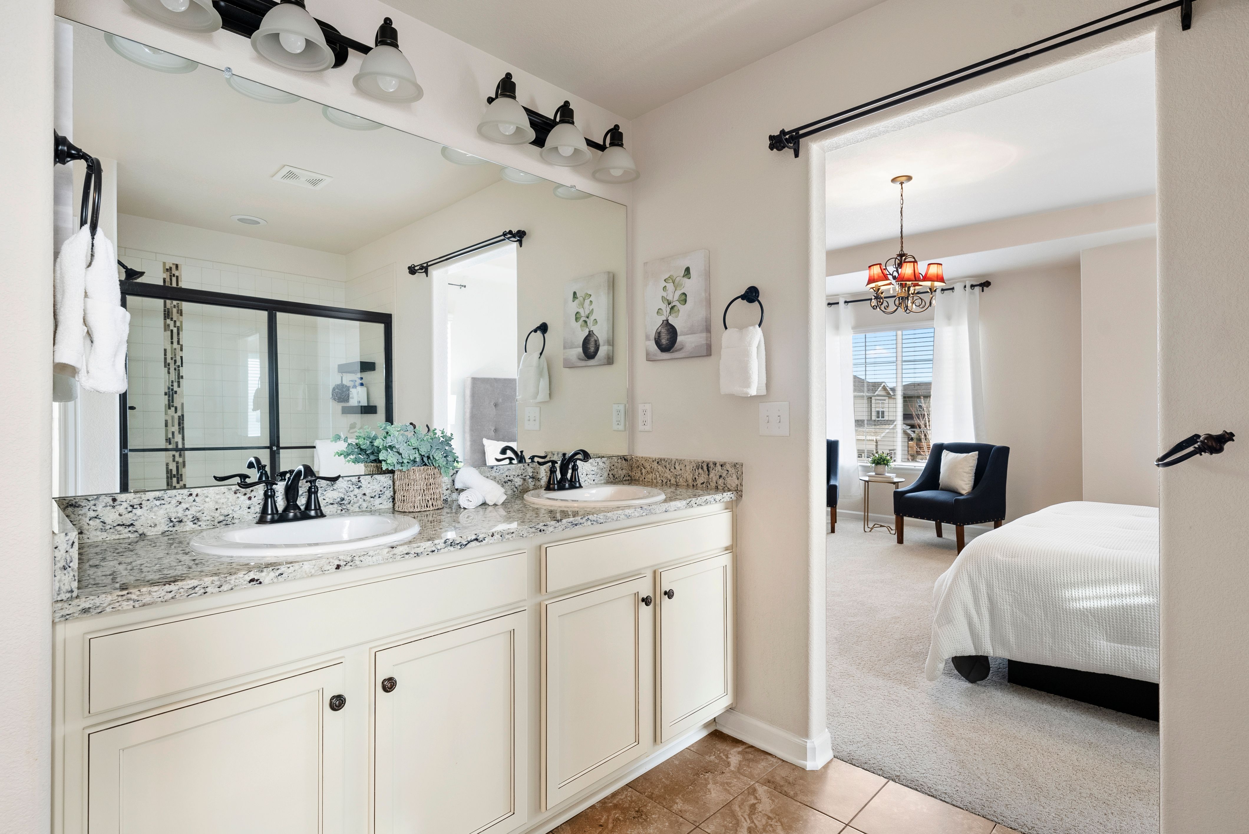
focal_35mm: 18
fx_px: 625
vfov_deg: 67.5
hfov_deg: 90.0
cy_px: 417
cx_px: 624
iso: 640
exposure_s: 1/1.67
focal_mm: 18
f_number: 8
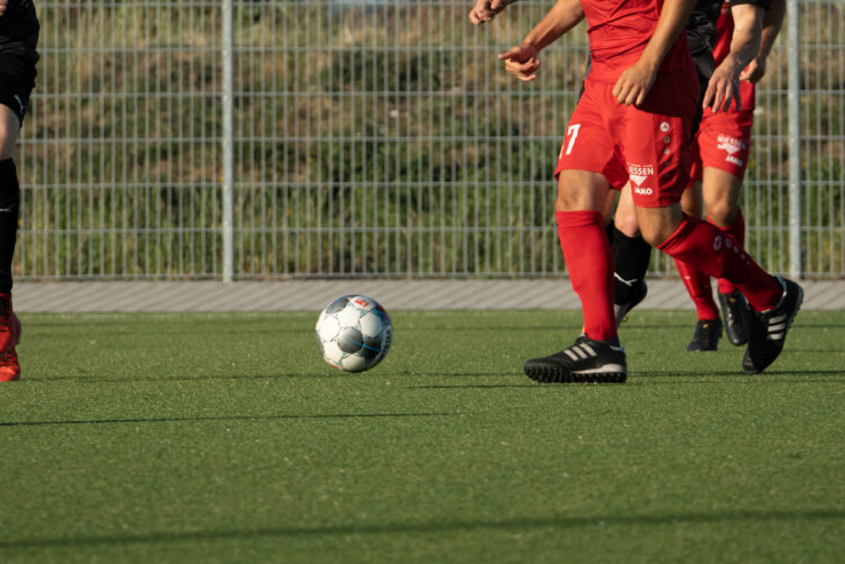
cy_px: -6
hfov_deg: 2.9
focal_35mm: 716
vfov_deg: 1.9
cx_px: 444
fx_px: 16799
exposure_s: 1/1000
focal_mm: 344.3
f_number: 9
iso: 400
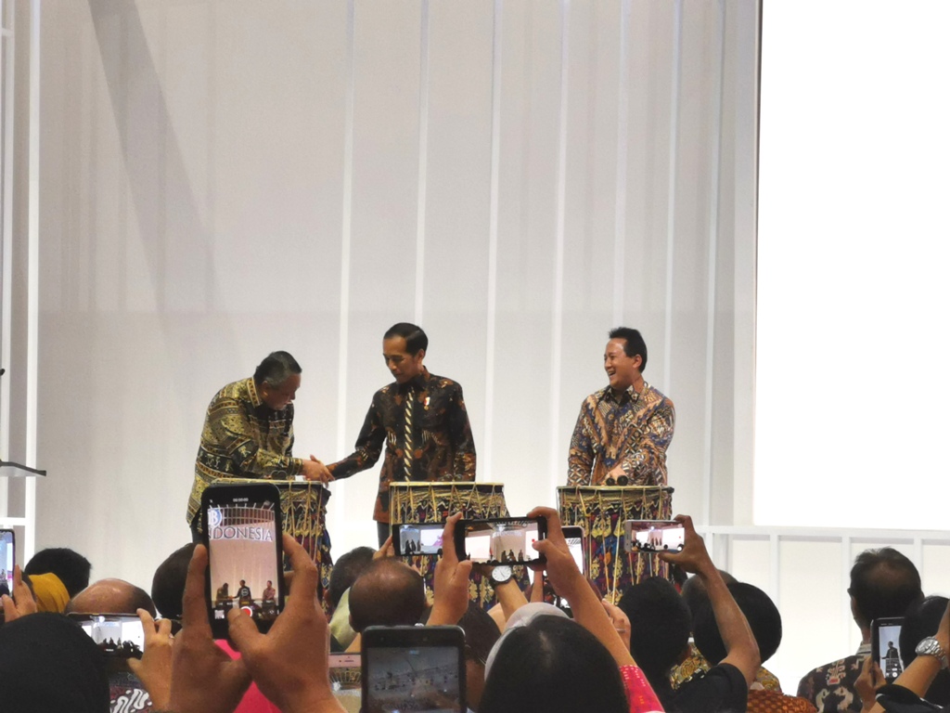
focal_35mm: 135
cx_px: 475
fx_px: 3705
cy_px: 356
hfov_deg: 14.6
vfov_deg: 11.0
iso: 80
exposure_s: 1/60
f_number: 2.4
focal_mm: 7.48
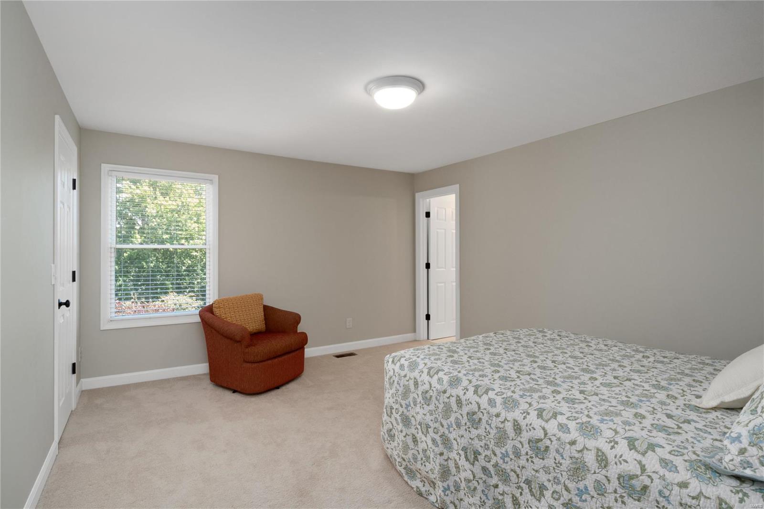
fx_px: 382
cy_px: 254
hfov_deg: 90.0
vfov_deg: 67.4
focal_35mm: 18
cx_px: 382
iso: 400
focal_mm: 9
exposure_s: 1/2.5
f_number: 10
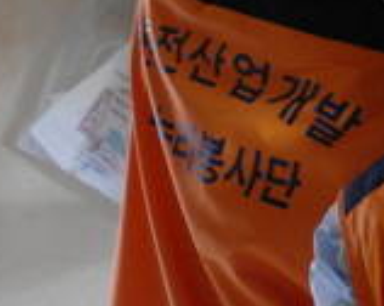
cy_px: 29
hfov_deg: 20.2
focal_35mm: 89
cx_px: 454
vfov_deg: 17.0
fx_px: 1010
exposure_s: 1/10
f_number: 5.6
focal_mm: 20
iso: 1600
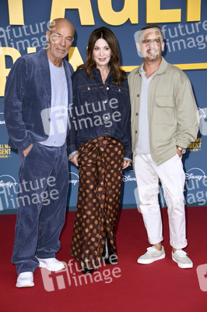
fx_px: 708
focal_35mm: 82
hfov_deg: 16.6
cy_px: 156
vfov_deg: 24.8
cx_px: 104
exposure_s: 1/200
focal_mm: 82
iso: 800
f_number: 5.6
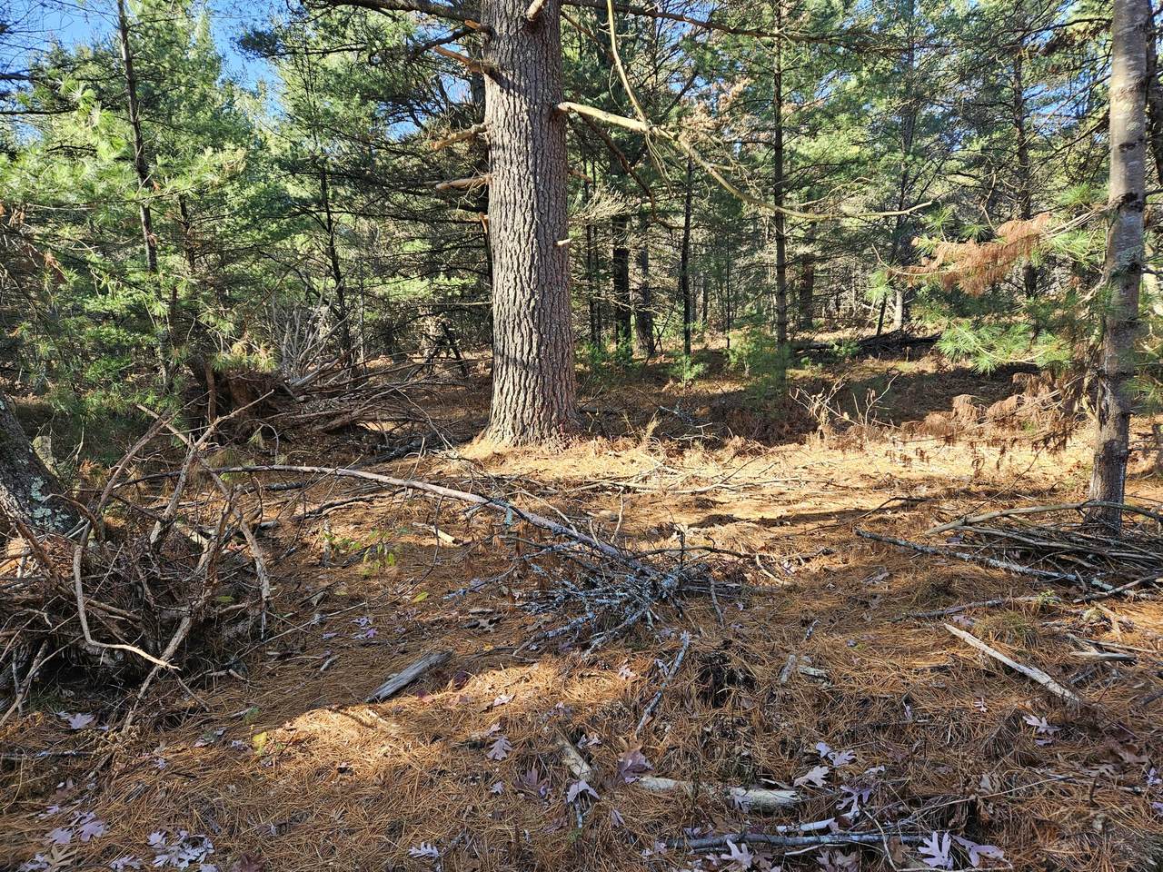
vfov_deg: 58.9
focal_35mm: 23
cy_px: 436
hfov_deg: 73.9
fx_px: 773
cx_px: 582
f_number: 1.8
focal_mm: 5.4
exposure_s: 1/120
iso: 40
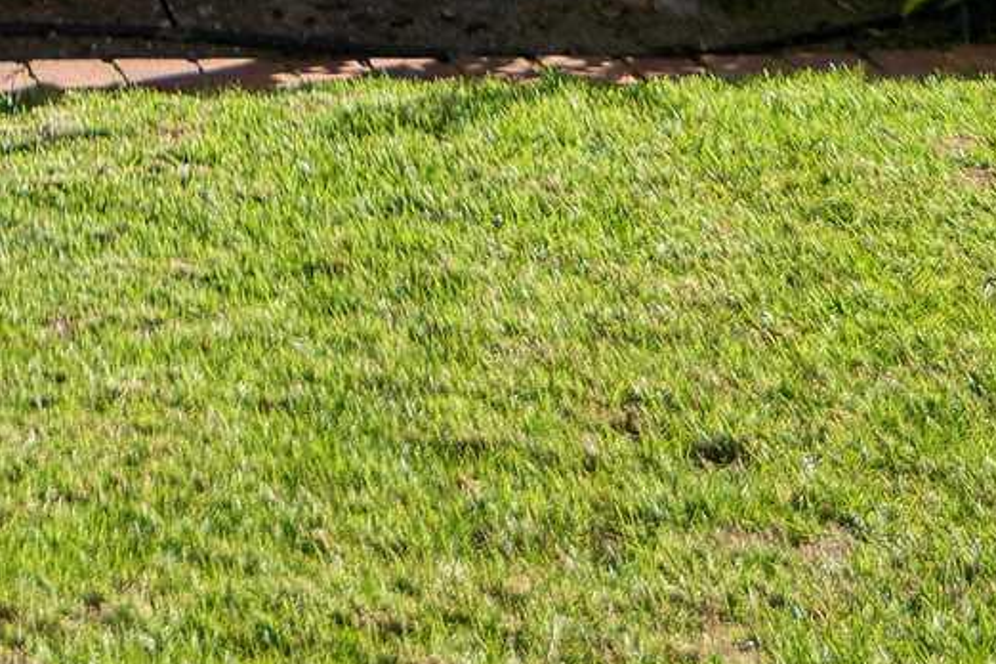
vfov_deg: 6.4
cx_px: -246
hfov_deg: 9.8
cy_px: -901
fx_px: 5699
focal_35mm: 206
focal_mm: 35
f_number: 5.6
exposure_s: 1/640
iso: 100
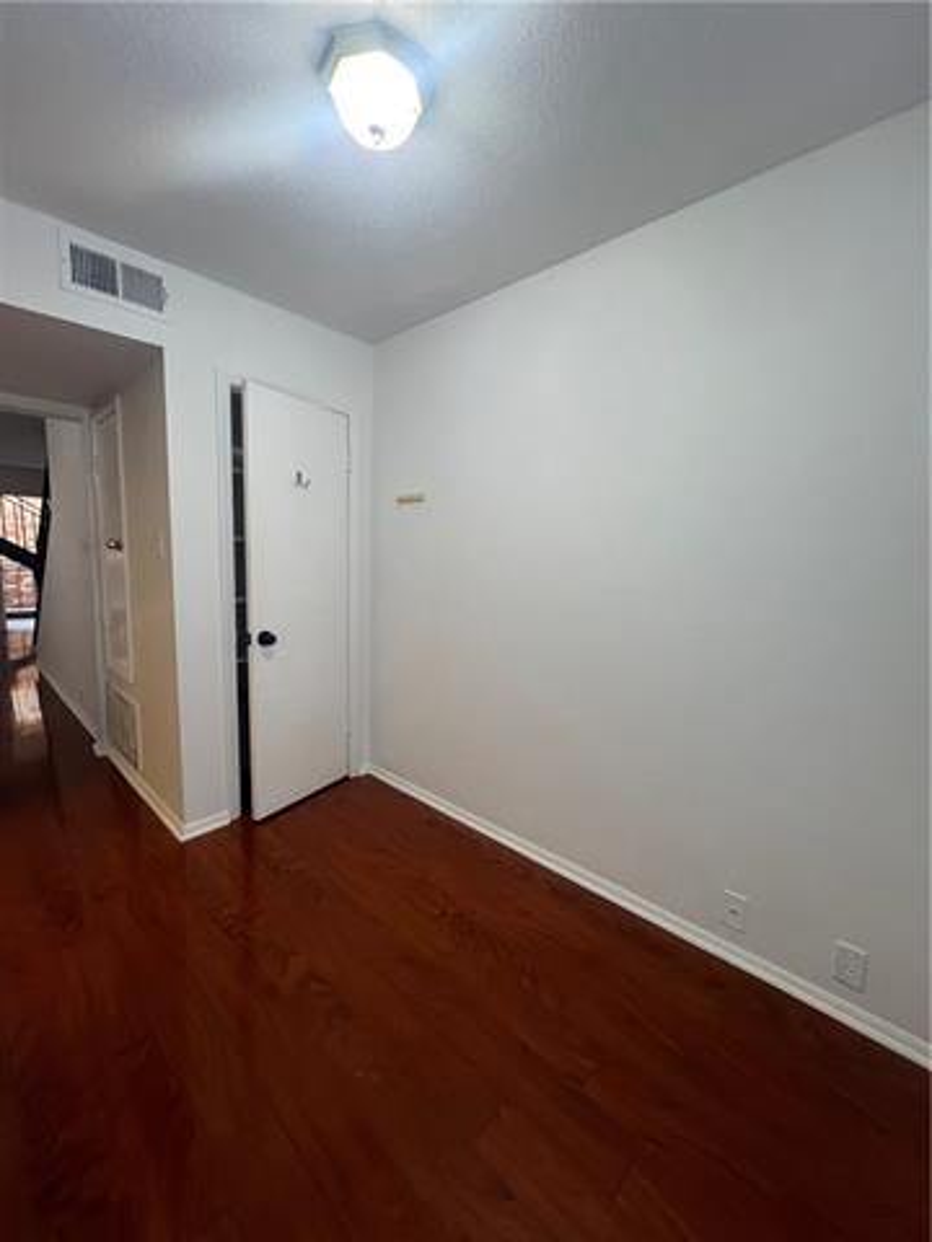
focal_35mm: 13
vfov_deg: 106.2
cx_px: 466
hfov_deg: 89.9
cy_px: 621
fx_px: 467
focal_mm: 1.57
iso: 160
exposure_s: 1/60
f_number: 1.8
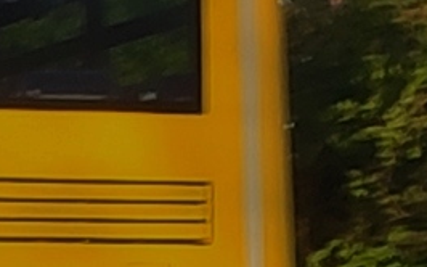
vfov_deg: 15.0
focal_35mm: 86
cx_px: -164
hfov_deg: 21.3
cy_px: 249
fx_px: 1000
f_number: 1.89
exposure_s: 1/153
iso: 50
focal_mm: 5.89
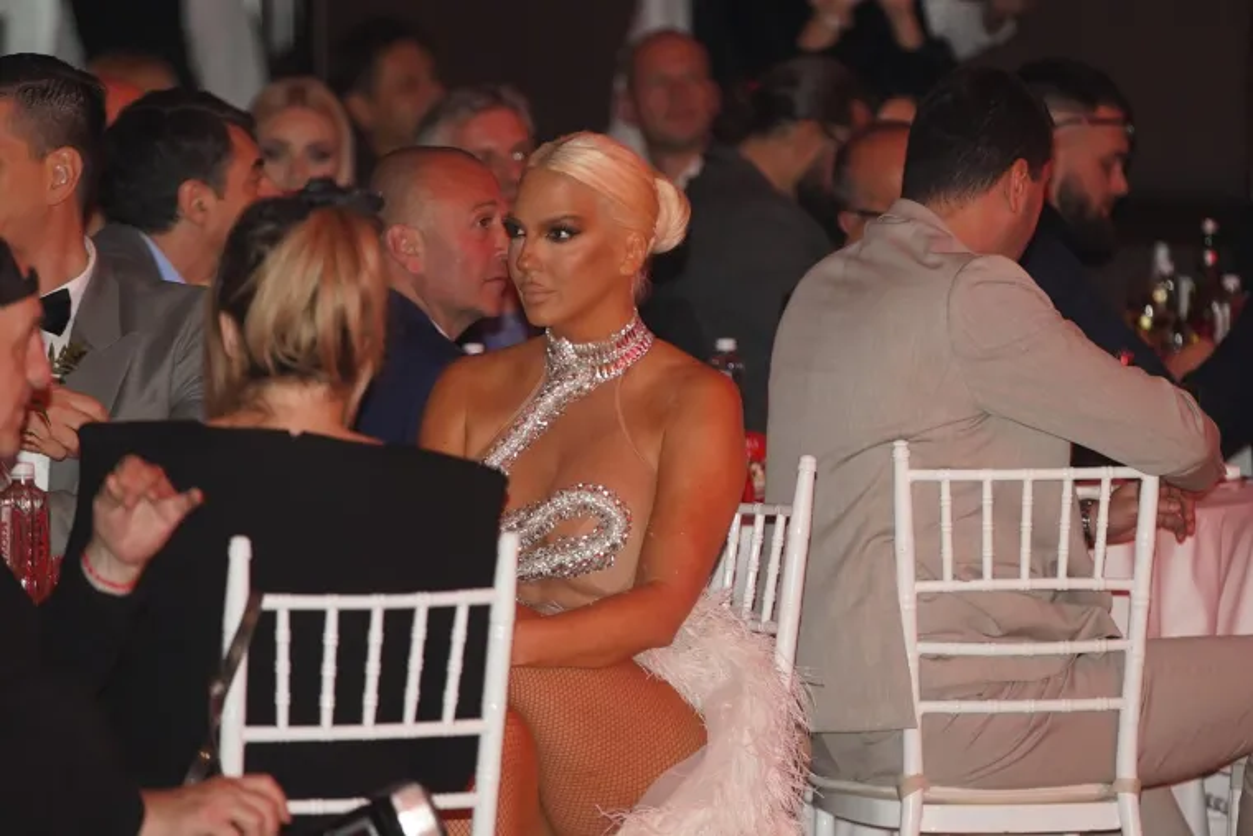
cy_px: 418
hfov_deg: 7.6
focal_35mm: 270
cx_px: 626
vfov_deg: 5.1
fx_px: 9399
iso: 800
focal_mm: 180
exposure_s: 1/200
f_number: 3.2
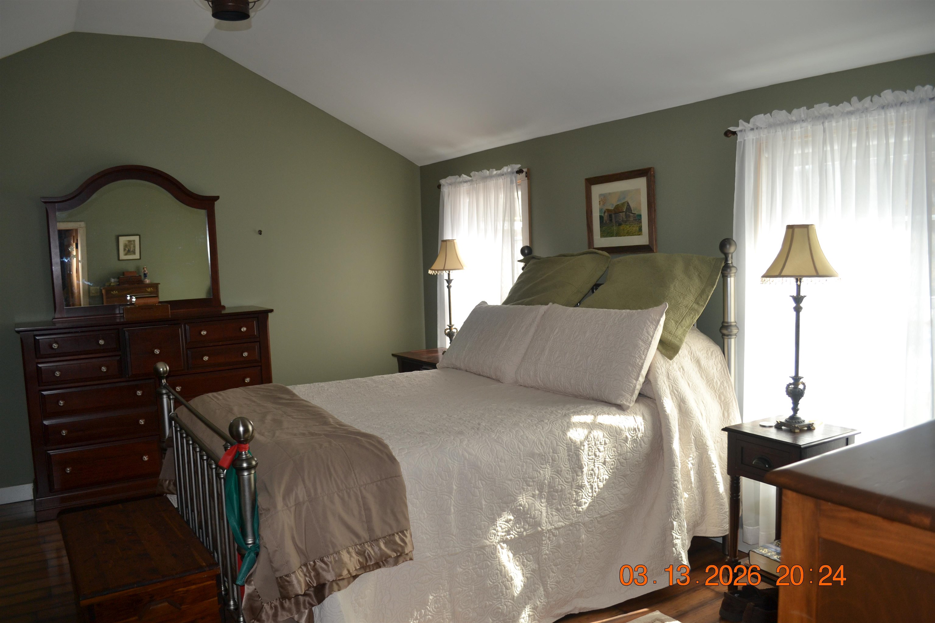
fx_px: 701
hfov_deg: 67.4
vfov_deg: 47.9
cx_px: 468
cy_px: 312
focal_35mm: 27
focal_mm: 18
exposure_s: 1/125
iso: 180
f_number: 4
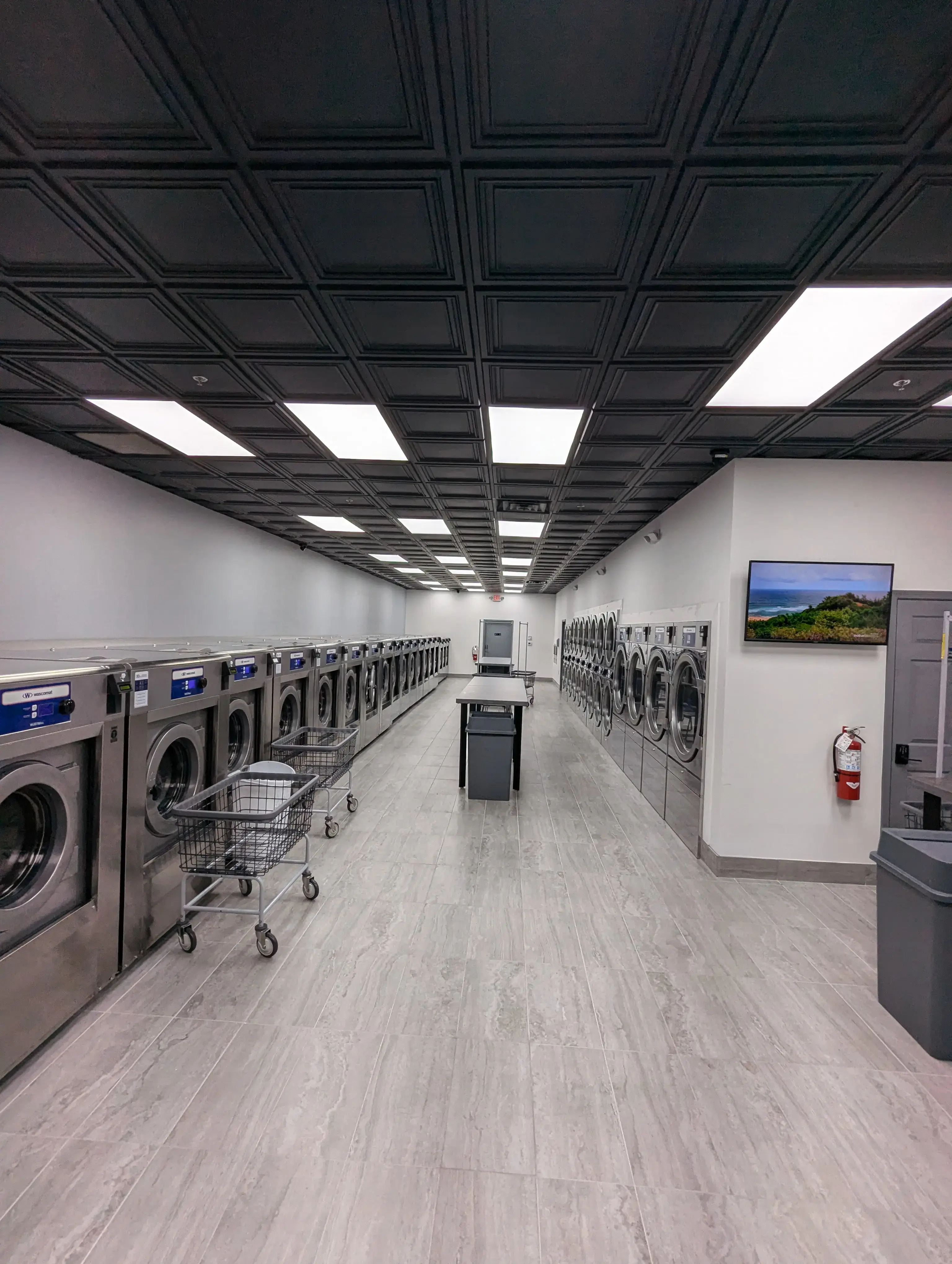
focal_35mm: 16
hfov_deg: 78.2
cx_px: 476
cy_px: 632
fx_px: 585
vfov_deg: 94.4
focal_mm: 2.35
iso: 51
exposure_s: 1/248
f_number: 2.2
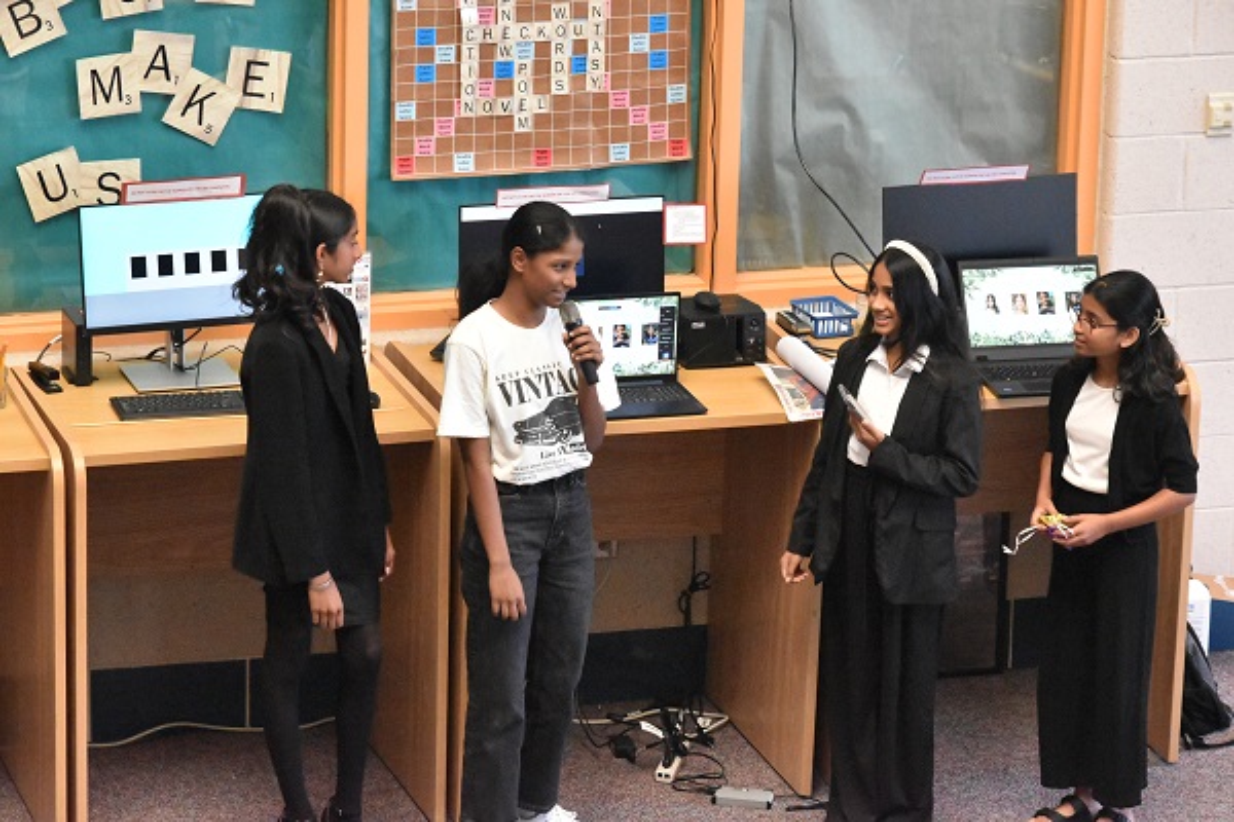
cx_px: 617
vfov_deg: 8.3
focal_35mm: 165
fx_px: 5655
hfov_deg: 12.5
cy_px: 411
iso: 11400
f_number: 8
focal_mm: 110
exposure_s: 1/200
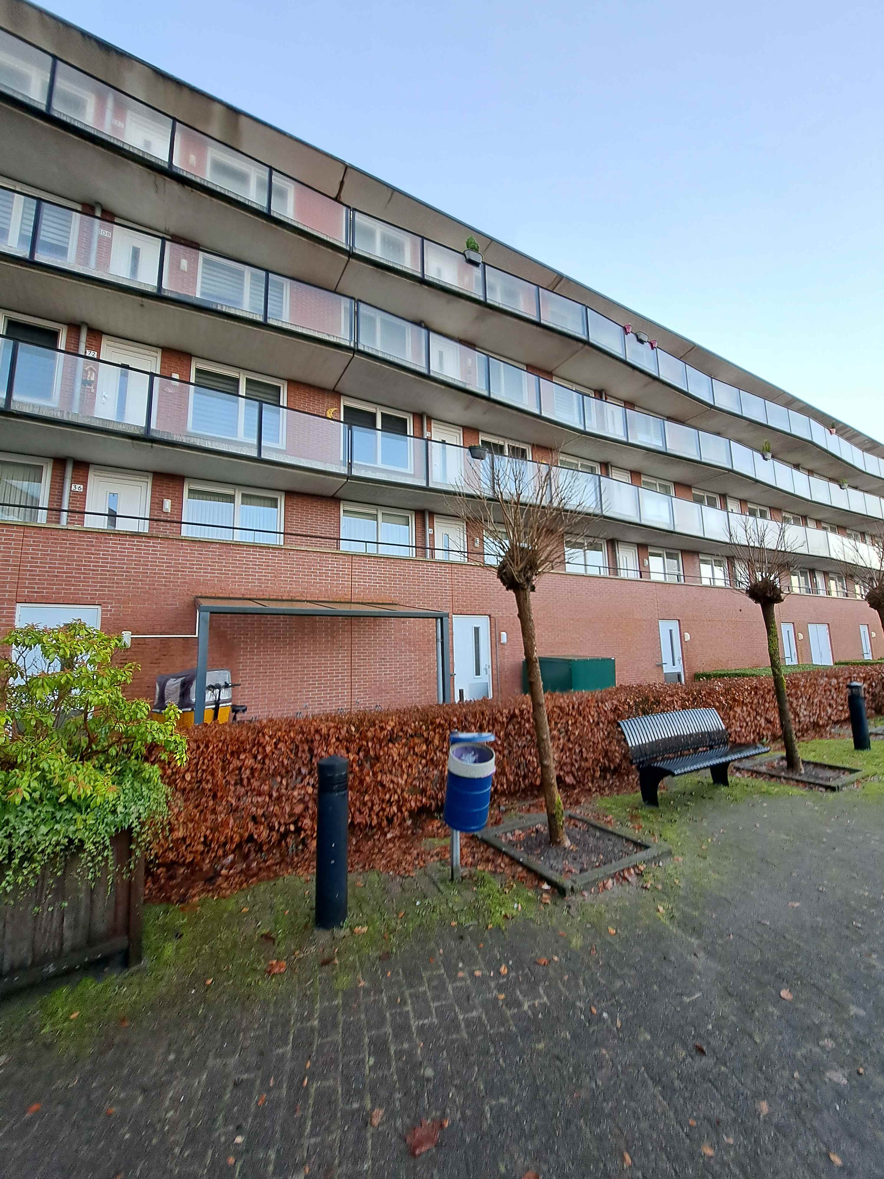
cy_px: 590
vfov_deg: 106.2
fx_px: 443
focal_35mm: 13
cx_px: 442
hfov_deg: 89.9
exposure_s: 1/50
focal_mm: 1.74
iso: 50
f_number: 2.2
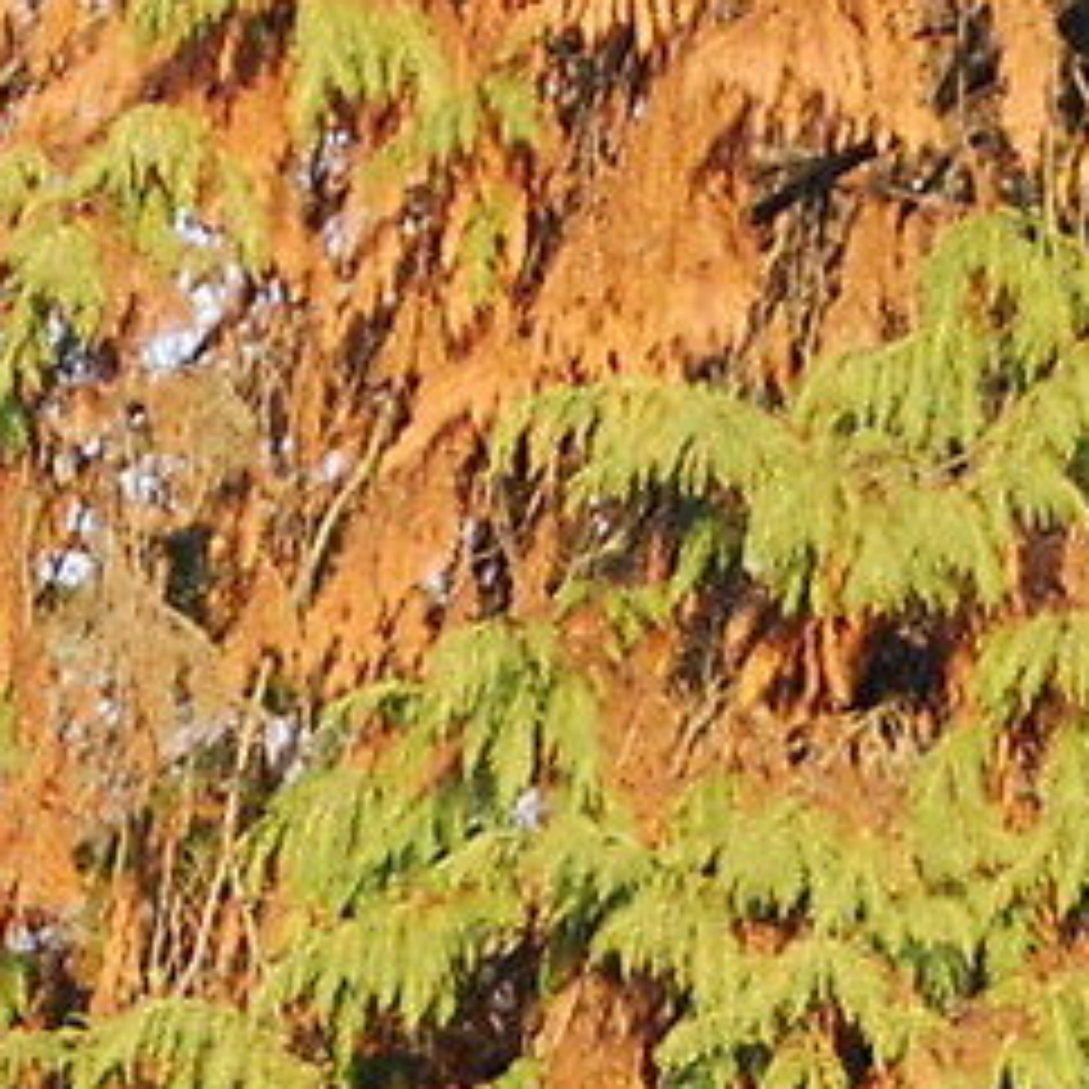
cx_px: 1116
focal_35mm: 888
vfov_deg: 2.0
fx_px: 31606
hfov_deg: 2.0
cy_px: 2504
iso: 200
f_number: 4
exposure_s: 1/200
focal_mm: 70
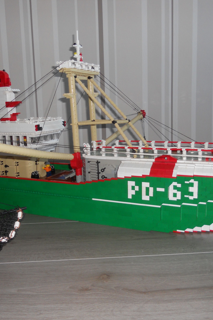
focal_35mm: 38
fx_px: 337
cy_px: 162
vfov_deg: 50.7
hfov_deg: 35.0
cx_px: 95
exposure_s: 1/25
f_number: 3.2
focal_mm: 4.9
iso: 80
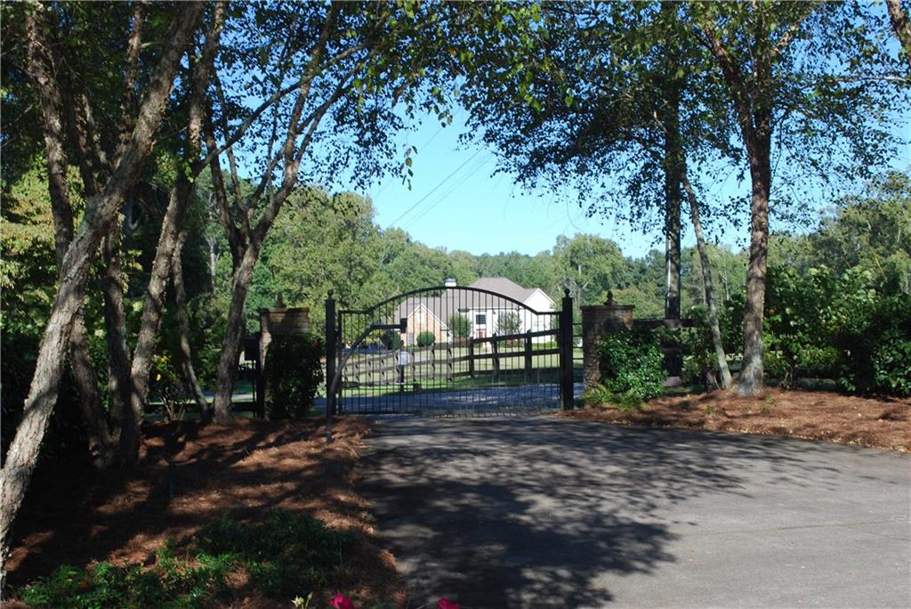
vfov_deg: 28.1
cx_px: 456
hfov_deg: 41.1
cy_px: 304
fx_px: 1215
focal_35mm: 48
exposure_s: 1/160
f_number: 9
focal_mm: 32
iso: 200
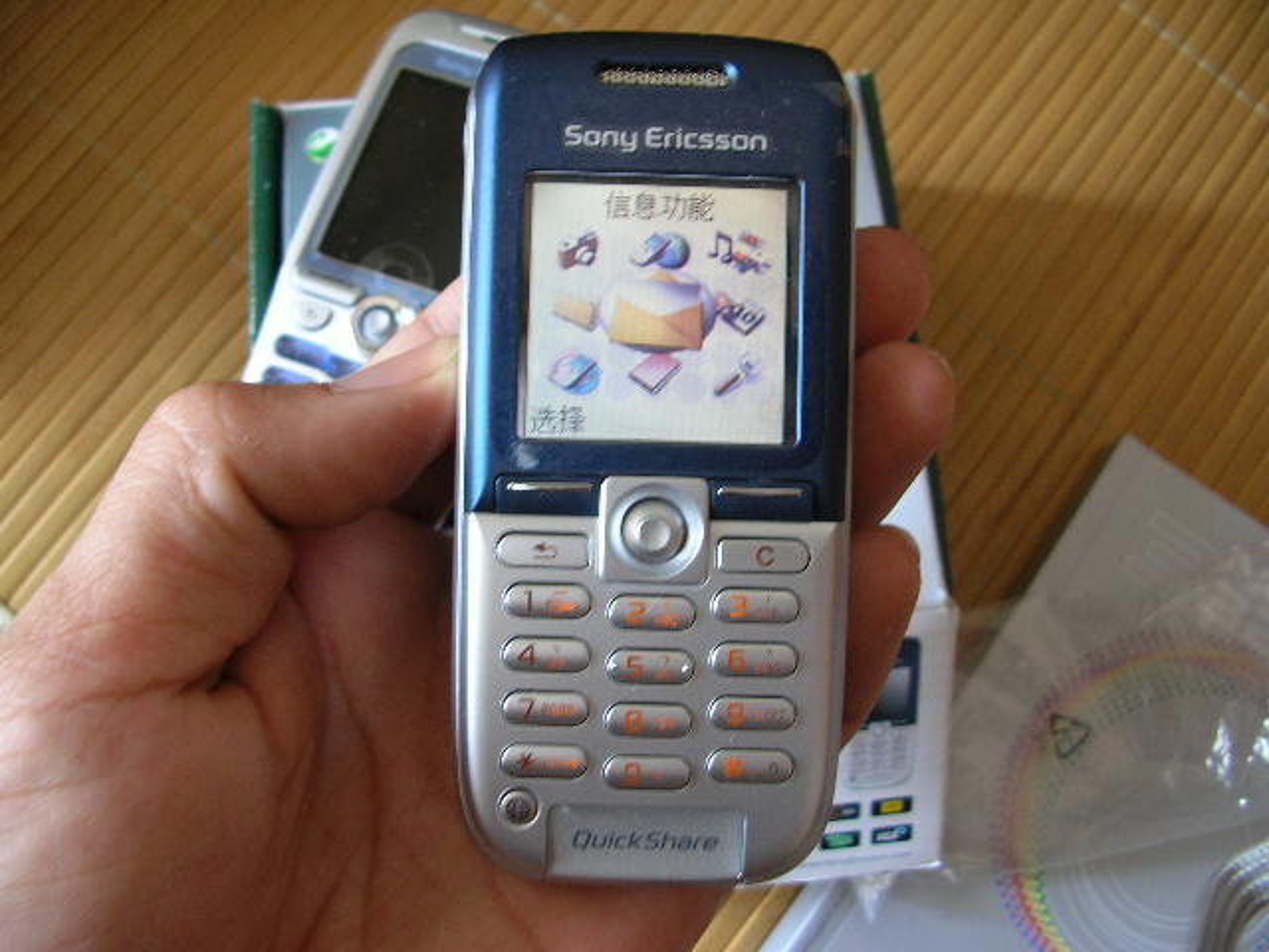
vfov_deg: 40.7
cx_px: 634
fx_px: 1283
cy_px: 476
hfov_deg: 52.6
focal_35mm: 35
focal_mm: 5.8
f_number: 2.8
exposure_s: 1/11.5
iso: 50
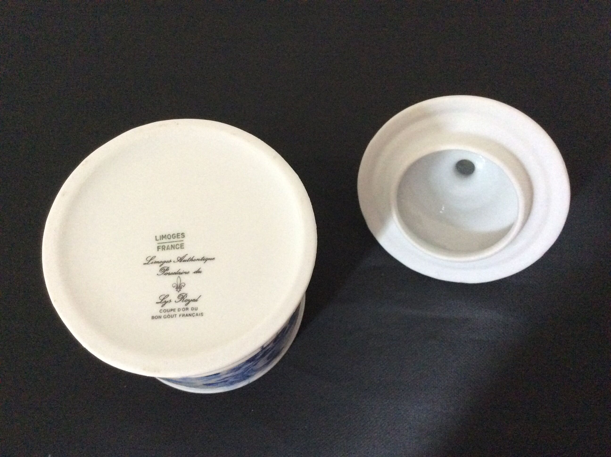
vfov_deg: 44.1
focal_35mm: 32
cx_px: 306
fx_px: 564
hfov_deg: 56.9
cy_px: 228
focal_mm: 3.3
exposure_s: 1/17
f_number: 2.4
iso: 400
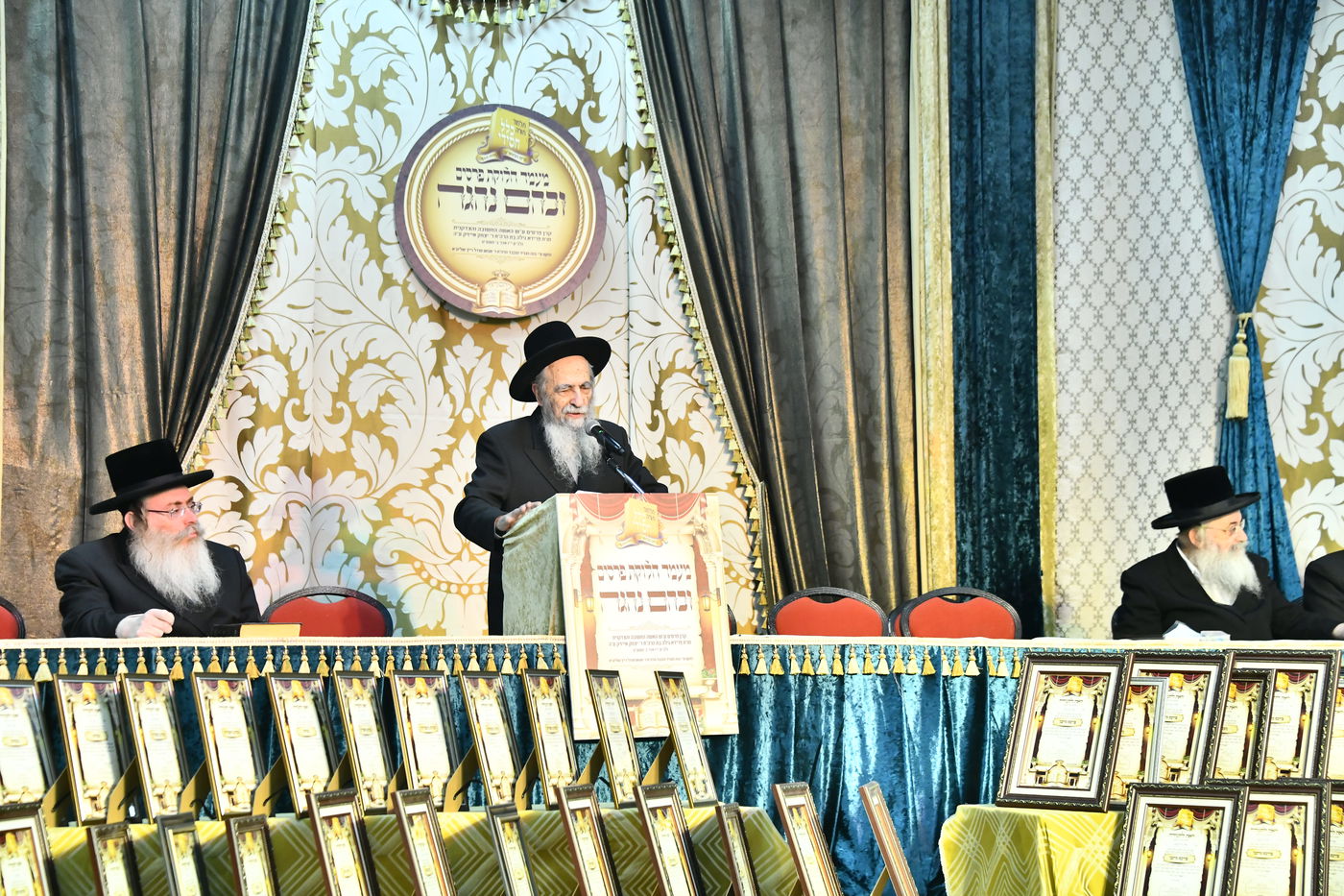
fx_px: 3173
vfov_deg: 16.1
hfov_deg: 23.9
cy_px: 448
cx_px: 672
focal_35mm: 85
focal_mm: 85
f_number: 5.6
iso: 3200
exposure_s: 1/125
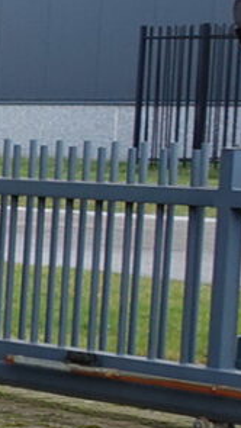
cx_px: -1310
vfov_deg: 9.8
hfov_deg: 4.2
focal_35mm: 218
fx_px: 2476
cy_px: 410
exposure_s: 1/100
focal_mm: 8.8
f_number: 5.6
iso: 125
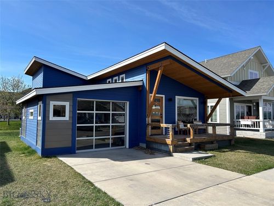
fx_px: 206
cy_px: 103
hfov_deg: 67.3
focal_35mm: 26
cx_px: 137
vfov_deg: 53.1
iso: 50
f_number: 1.5
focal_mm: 5.7
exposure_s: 1/3077
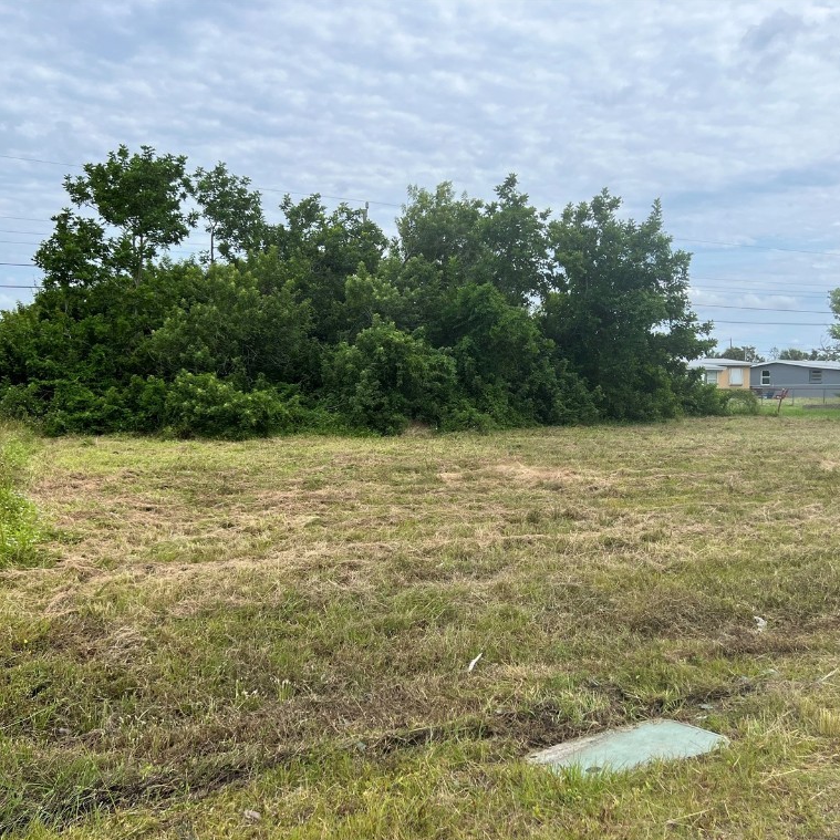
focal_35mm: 31
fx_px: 851
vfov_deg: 52.5
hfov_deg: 52.5
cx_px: 458
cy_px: 423
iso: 50
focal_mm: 5.7
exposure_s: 1/3571
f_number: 1.5
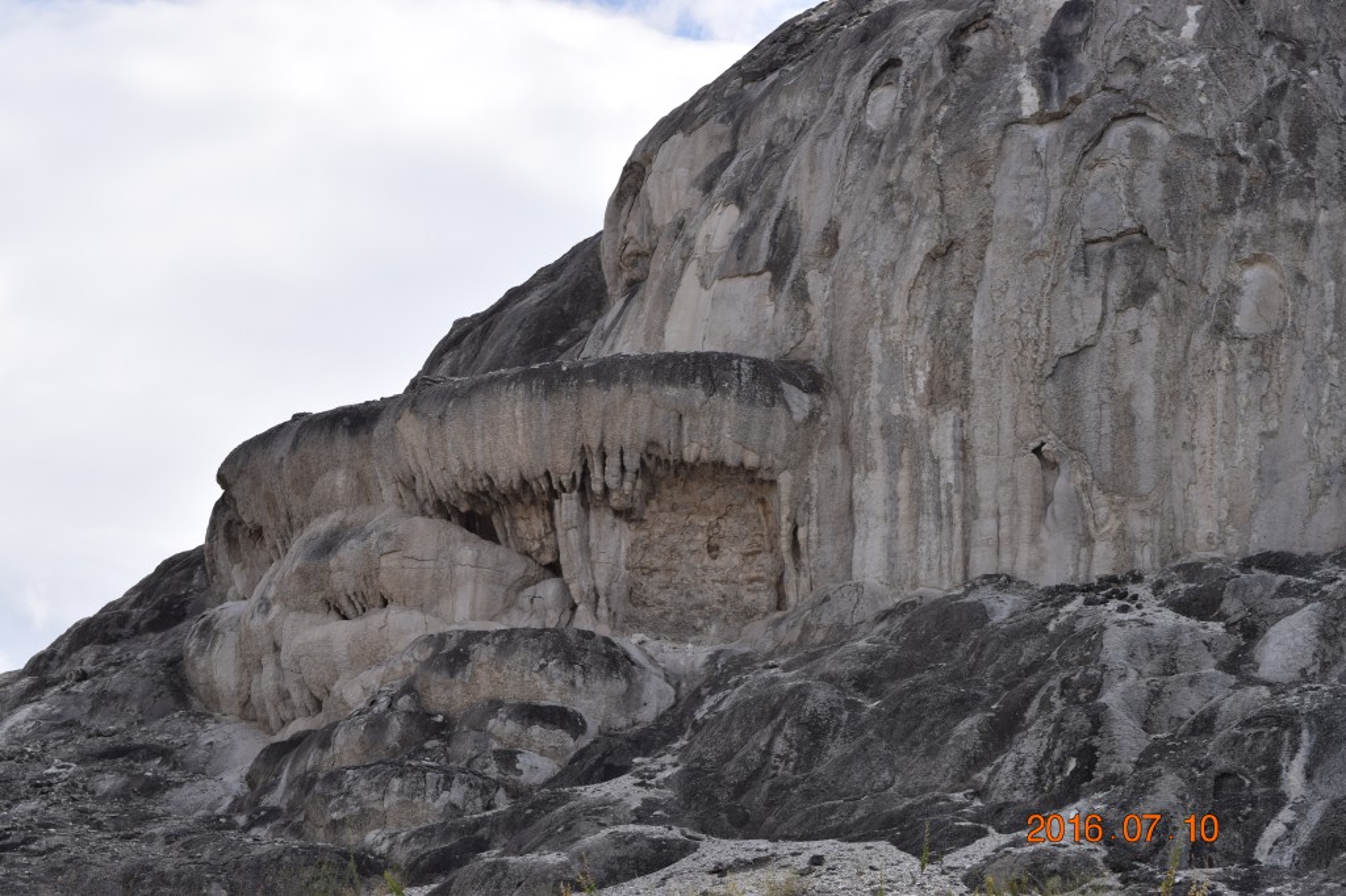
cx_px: 673
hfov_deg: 24.6
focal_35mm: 82
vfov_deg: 16.5
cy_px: 448
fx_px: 3083
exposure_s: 1/200
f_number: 10
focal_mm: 55
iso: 100
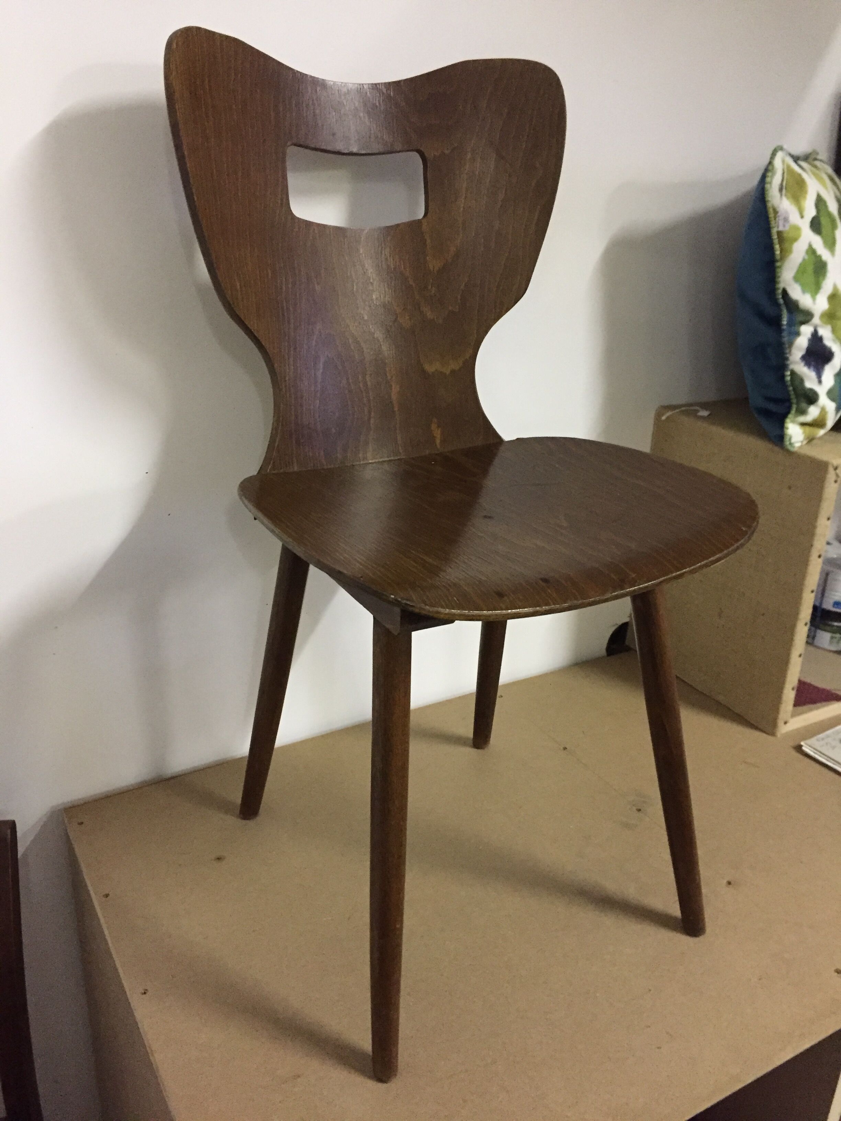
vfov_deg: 61.7
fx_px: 939
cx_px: 420
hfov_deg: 48.2
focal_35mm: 29
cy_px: 560
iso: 320
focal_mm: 4.15
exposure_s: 1/17
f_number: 2.2
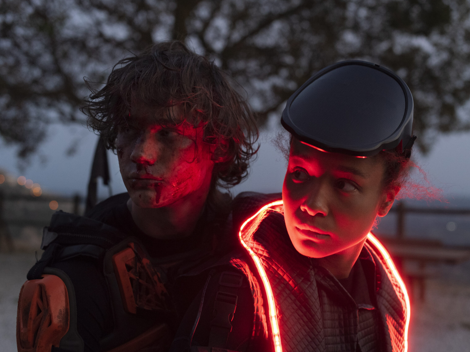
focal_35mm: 55
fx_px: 747
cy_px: 177
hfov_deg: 34.9
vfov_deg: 26.6
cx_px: 253
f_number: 4
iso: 3200
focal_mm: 50
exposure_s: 1/160
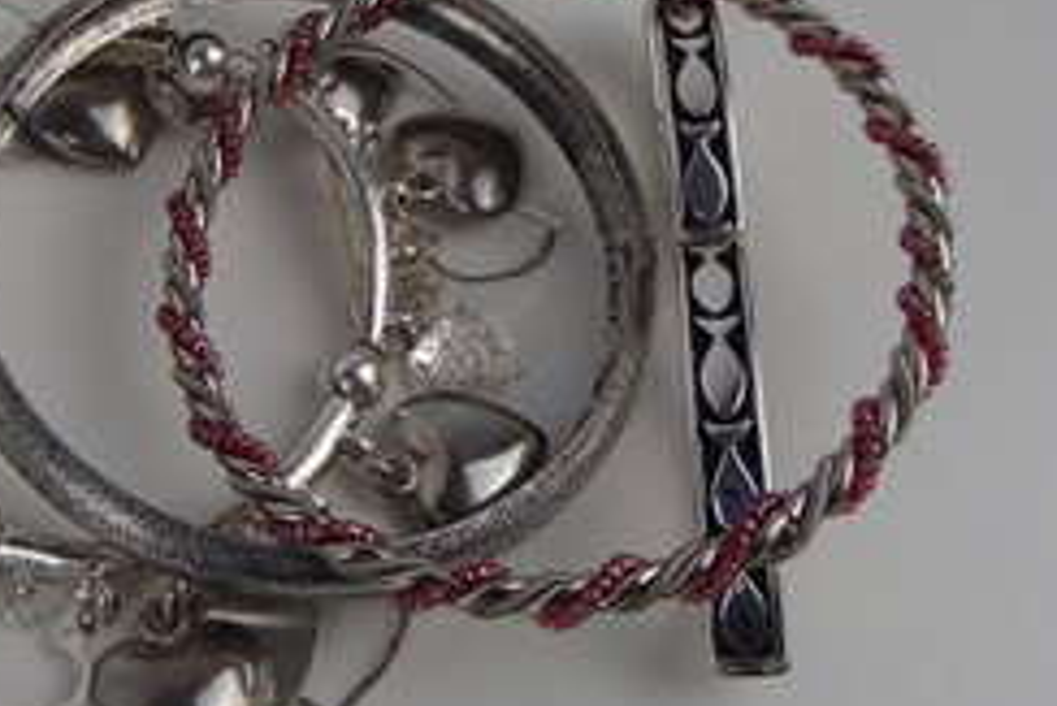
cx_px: 327
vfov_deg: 25.0
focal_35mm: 54
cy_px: 284
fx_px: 1586
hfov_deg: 36.4
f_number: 4.7
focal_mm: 6.64
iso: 200
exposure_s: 1/160
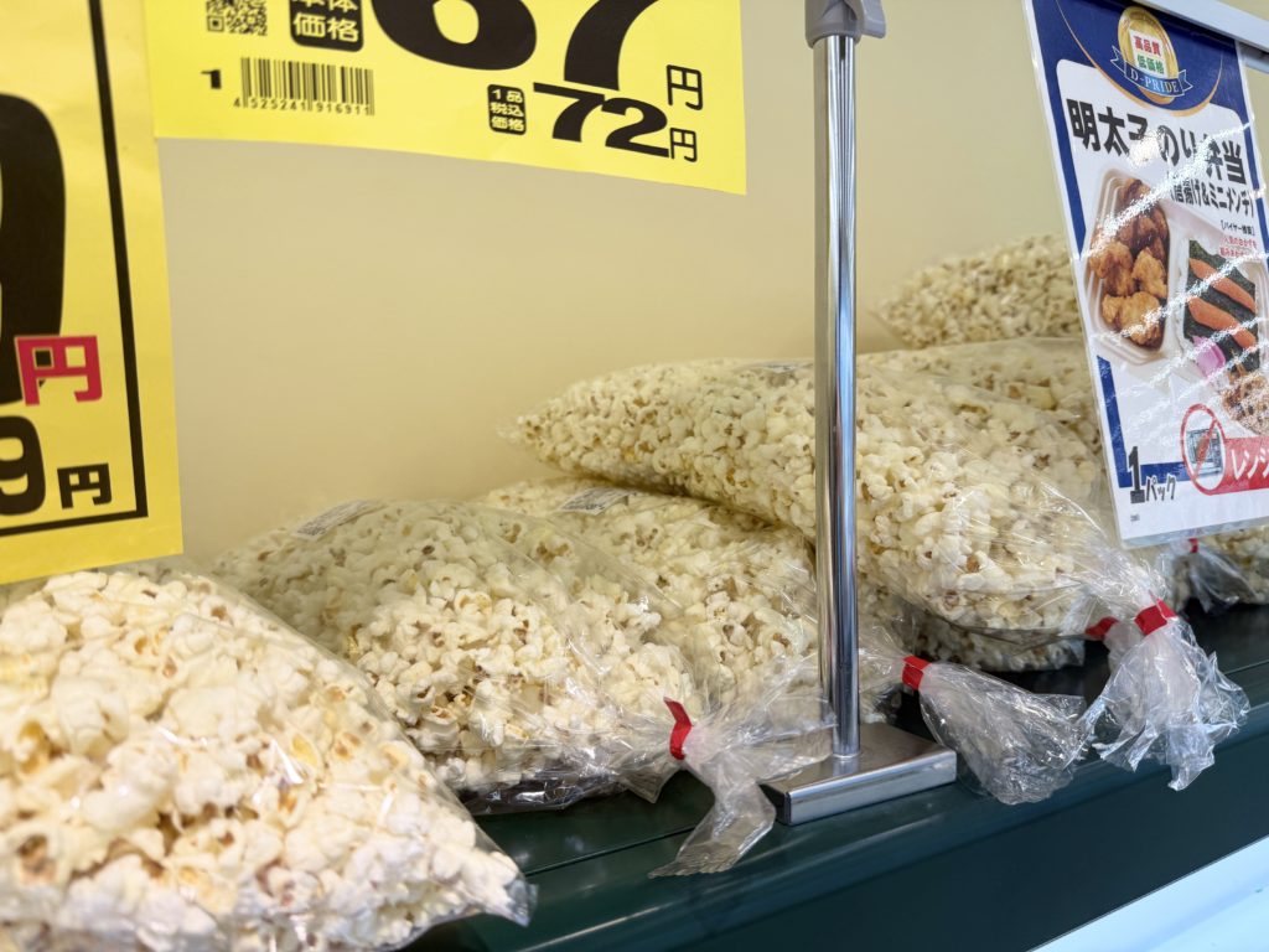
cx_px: 634
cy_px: 476
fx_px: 880
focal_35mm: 24
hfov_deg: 71.6
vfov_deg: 56.8
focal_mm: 6.76
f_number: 1.78
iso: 80
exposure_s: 1/356
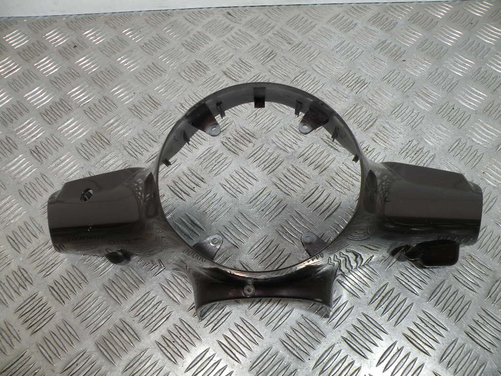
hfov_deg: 65.3
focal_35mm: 27
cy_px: 188
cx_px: 250
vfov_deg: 51.4
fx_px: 391
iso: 64
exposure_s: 1/64
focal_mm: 4.7
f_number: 3.2
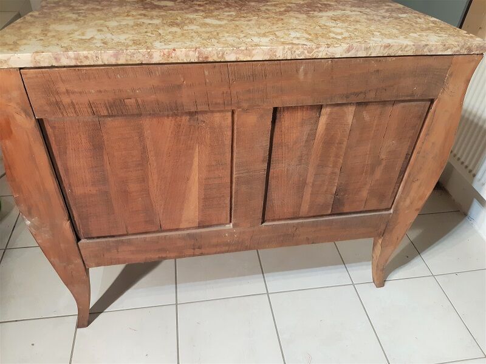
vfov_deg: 53.1
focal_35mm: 26
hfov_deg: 67.3
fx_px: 365
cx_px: 243
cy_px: 182
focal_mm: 3.93
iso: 125
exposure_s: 1/50
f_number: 1.7
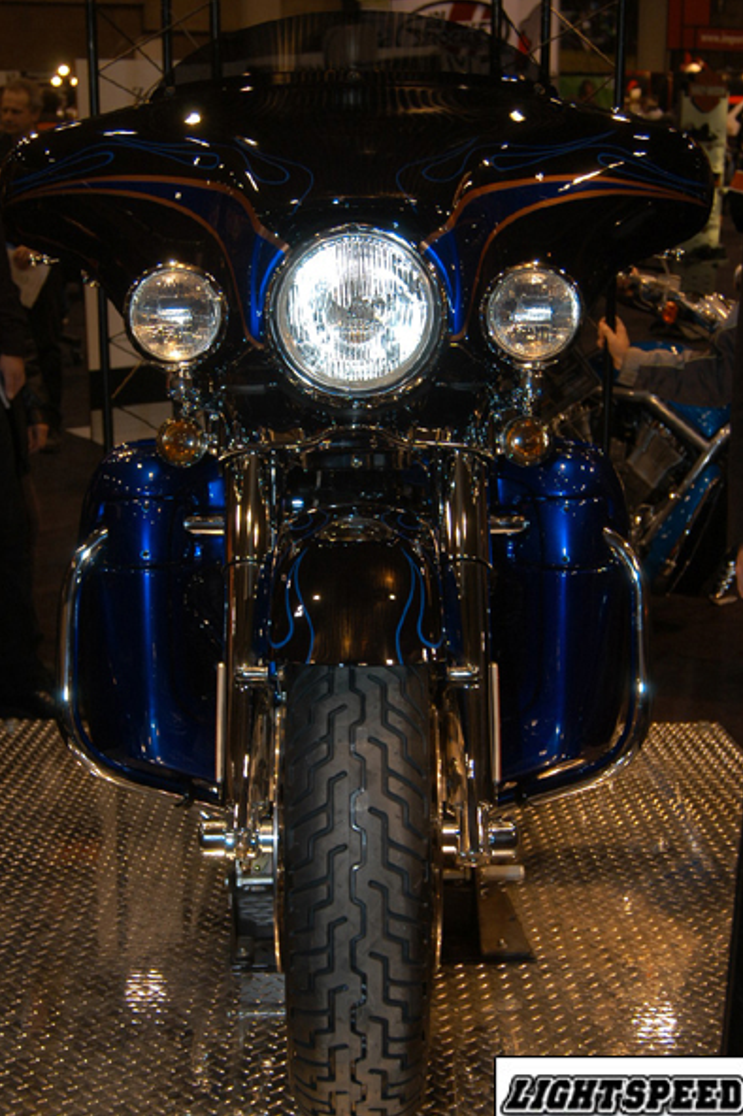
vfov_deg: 41.1
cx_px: 328
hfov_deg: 28.0
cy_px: 548
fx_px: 1488
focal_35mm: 48
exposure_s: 1/60
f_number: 5
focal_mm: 28
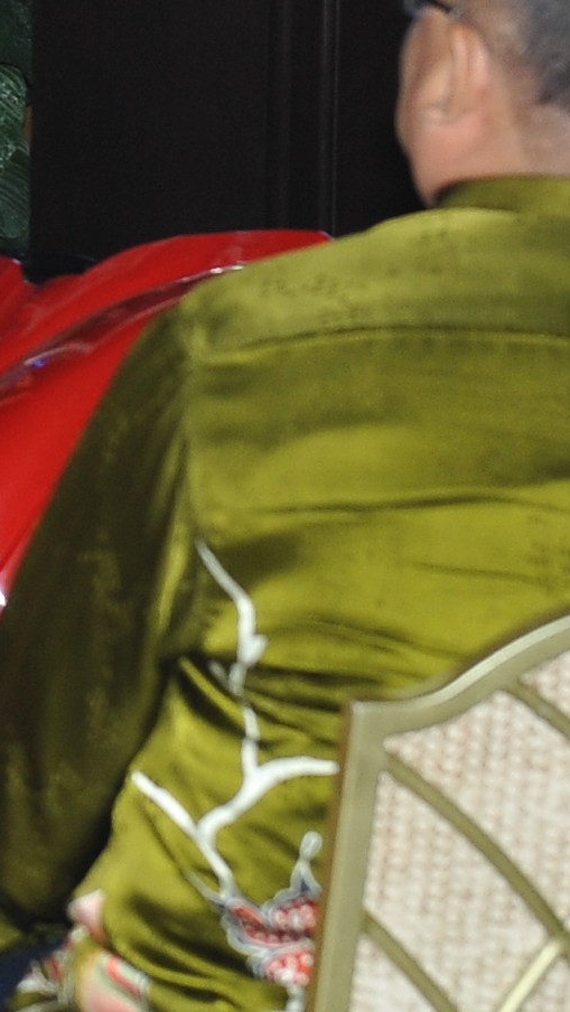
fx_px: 7410
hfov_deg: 4.3
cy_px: -18
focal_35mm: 276
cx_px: -975
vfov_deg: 7.8
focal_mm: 56
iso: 800
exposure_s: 1/80
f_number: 5
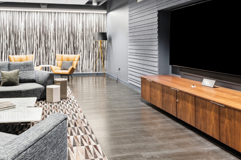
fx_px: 194
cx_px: 84
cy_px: 46
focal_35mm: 29
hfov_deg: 62.4
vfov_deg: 43.8
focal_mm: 14
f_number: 8
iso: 400
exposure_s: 1/2.5
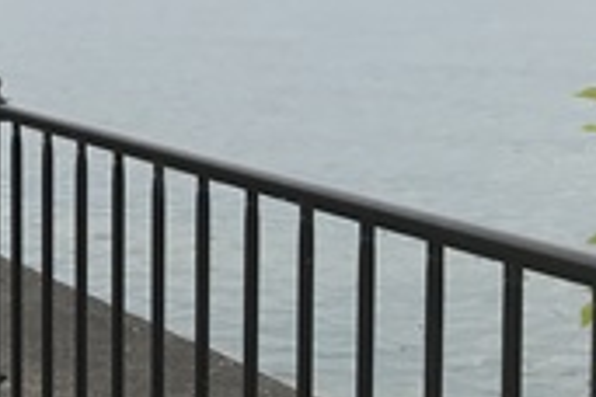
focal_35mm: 102
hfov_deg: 17.7
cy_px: 94
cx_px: -324
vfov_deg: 13.4
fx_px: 1689
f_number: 1.8
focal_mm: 3.99
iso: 20
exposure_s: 1/2128
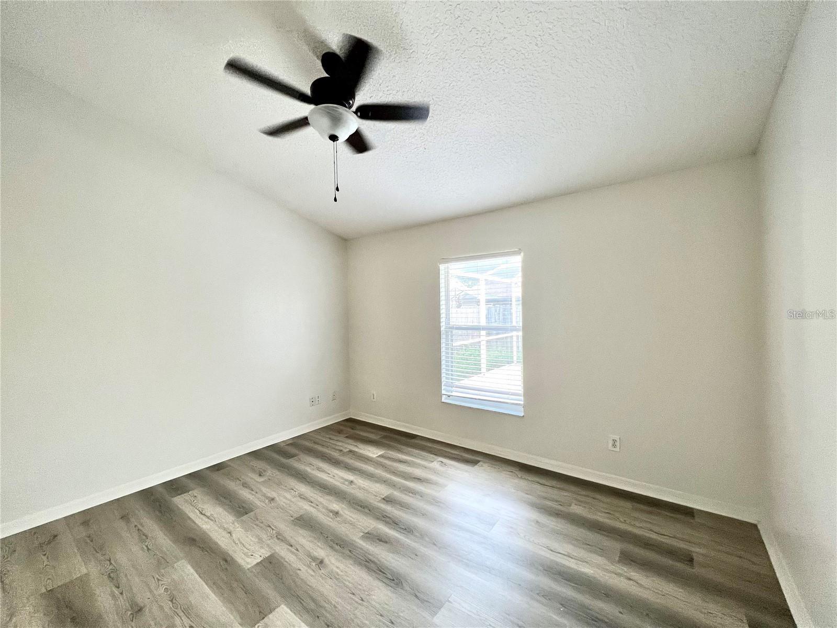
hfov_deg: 106.2
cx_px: 418
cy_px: 314
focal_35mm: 13
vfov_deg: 89.9
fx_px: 314
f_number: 1.8
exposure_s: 1/120
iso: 200
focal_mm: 1.57
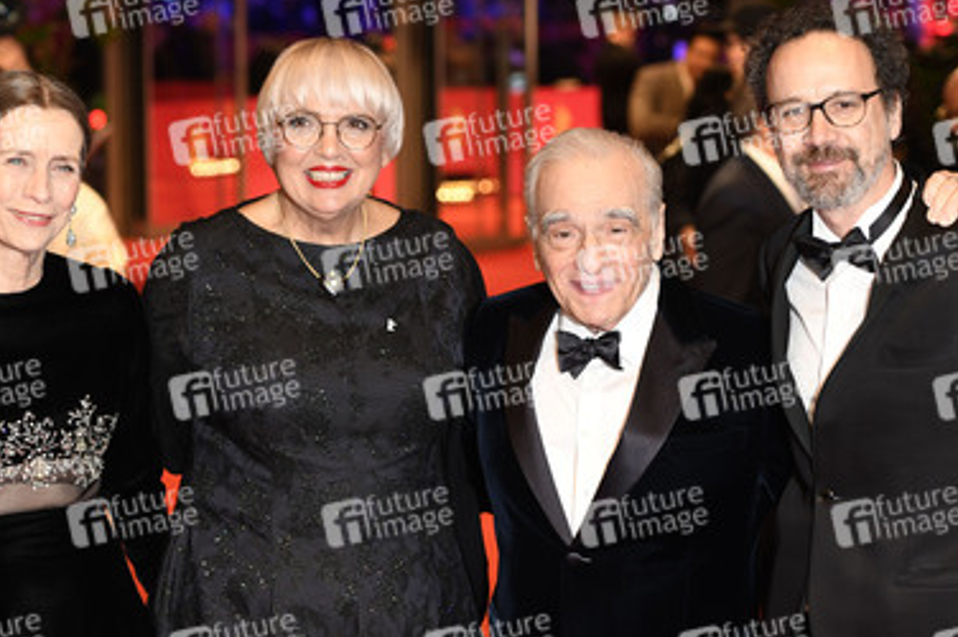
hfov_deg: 24.2
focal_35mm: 84
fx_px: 2233
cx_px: 422
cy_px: 326
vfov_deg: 16.2
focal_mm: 70
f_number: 3.5
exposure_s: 1/200
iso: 1250
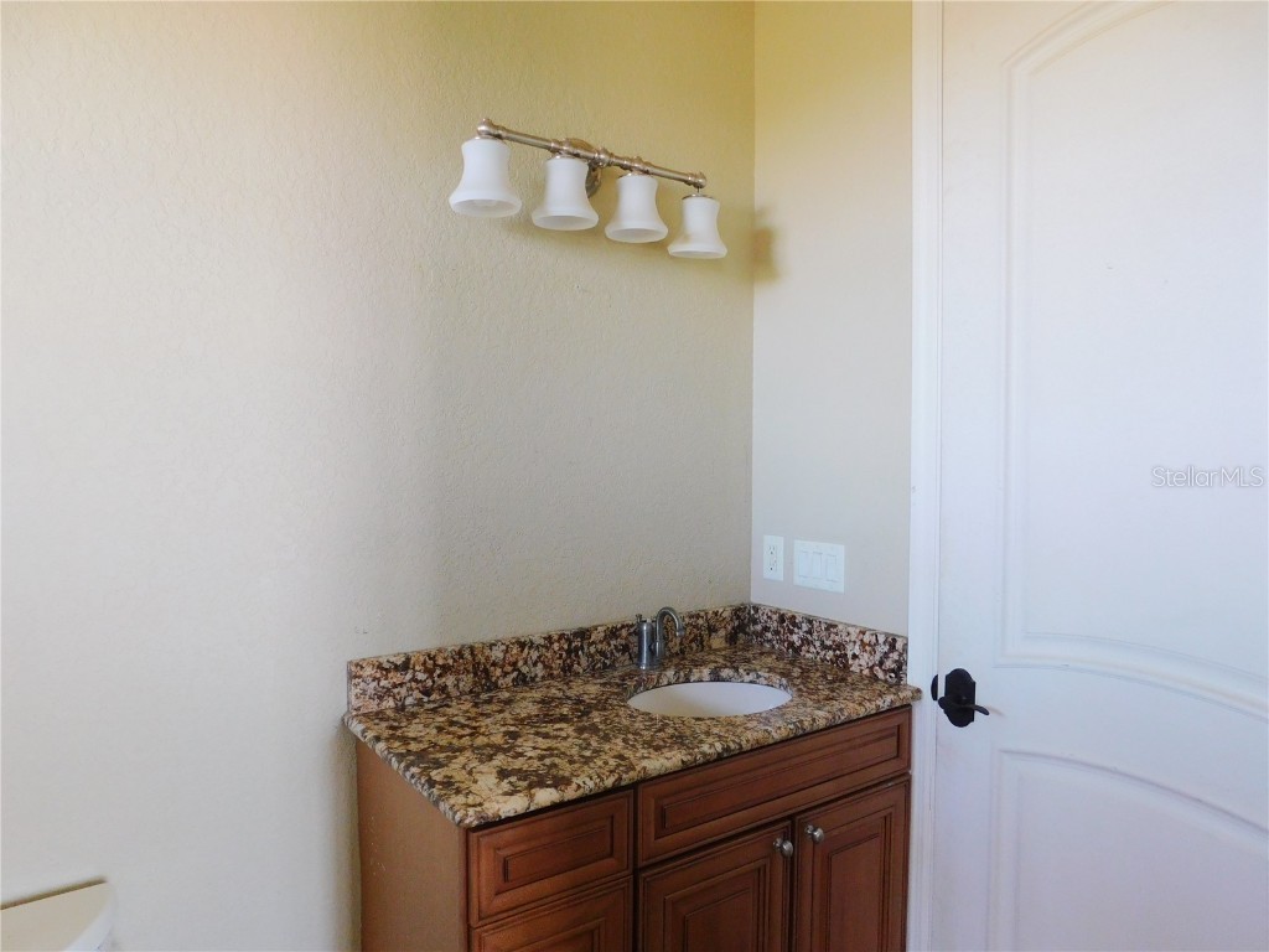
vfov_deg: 58.9
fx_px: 843
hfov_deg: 73.9
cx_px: 634
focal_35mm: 23
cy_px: 476
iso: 250
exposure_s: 1/30
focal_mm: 4
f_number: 3
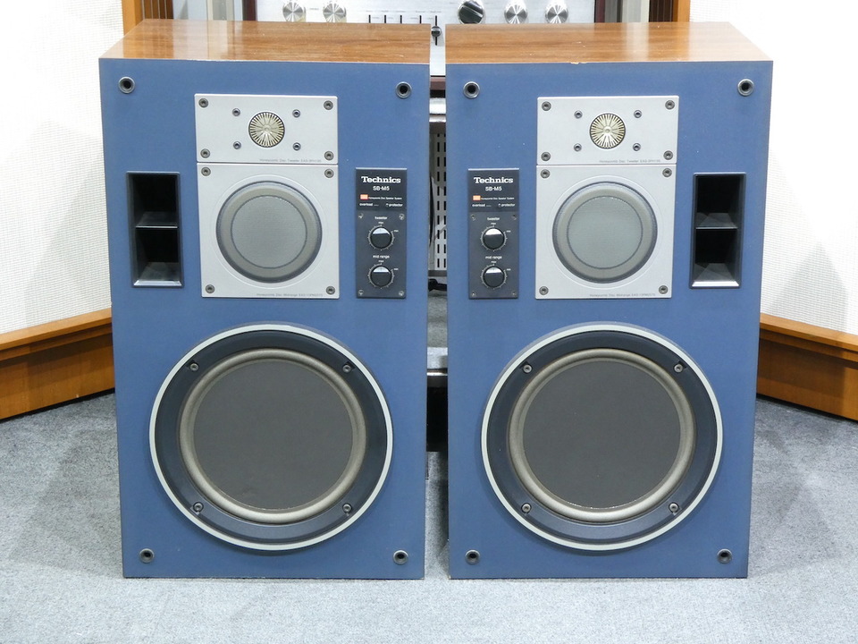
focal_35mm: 65
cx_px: 429
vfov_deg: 22.6
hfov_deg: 29.8
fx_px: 1611
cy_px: 322
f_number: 7.1
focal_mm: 11.7
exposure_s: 1/1.3
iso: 400
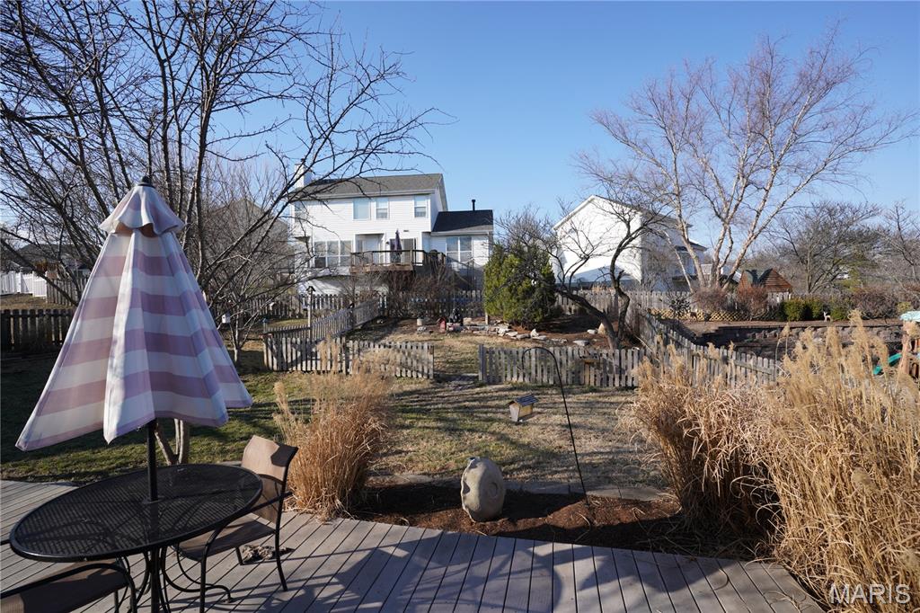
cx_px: 460
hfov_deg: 93.3
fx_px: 434
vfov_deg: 70.4
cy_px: 306
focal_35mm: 17
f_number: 8
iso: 200
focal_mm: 17
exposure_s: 1/320
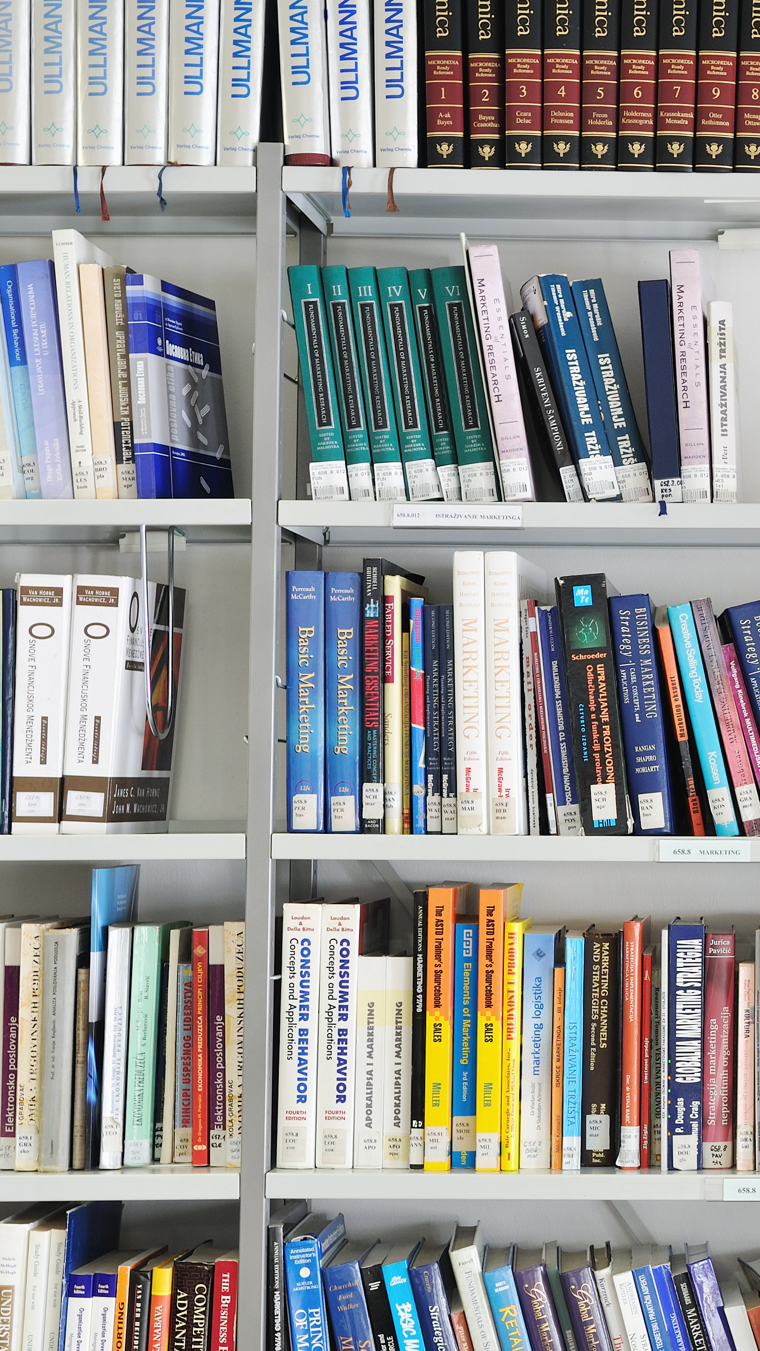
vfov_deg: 25.7
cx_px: 923
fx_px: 2966
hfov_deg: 14.1
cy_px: 676
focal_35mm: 83
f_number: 5
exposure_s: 1/4
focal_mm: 35
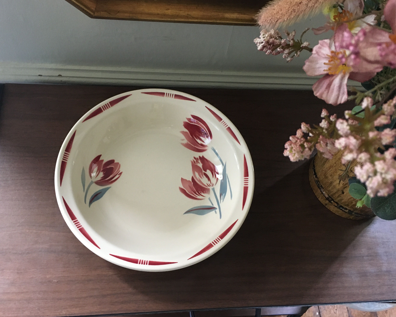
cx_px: 197
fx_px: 363
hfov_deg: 57.2
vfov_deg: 47.1
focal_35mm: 31
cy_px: 158
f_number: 2.2
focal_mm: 4.15
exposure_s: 1/20
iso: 200
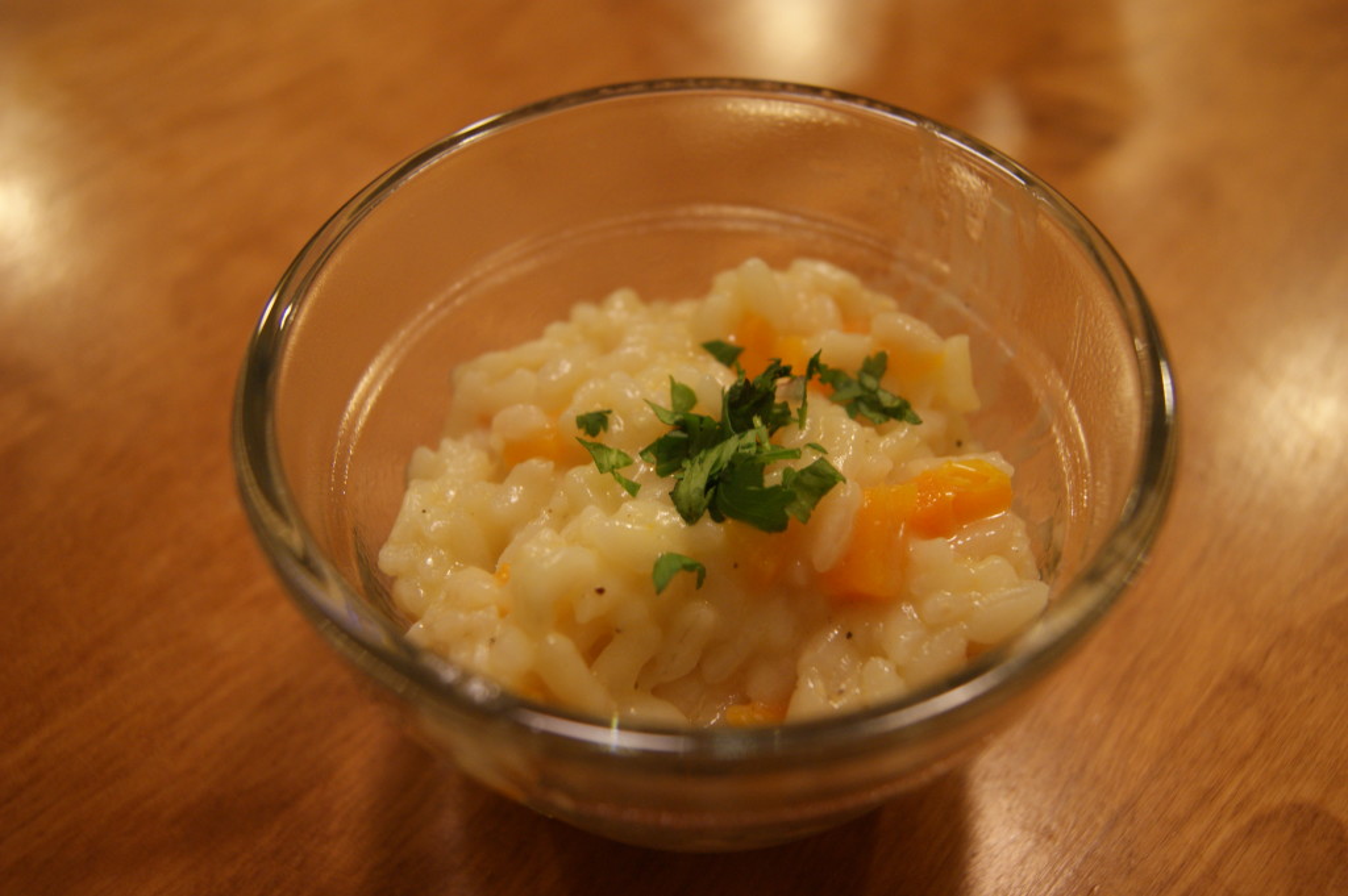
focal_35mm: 36
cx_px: 674
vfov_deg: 36.8
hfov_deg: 53.2
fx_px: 1347
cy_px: 448
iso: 400
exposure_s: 1/15
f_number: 4
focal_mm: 24
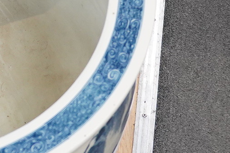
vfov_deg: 7.8
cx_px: -91
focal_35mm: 175
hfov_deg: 11.4
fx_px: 1118
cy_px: -3
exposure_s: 1/125
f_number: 5
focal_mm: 30
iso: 2000
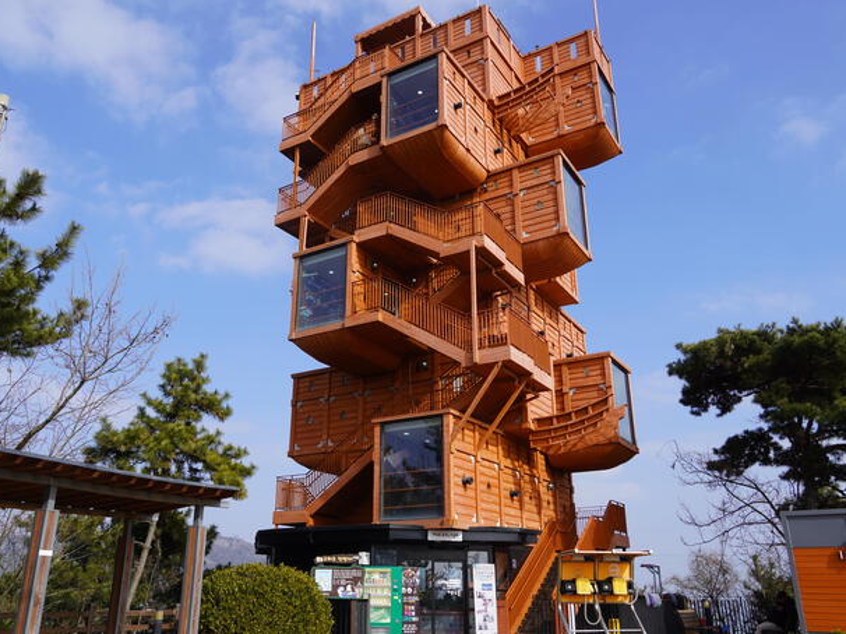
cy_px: 312
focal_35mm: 30
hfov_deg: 60.0
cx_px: 402
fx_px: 733
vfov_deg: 46.8
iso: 100
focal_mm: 18
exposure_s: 1/160
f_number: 10
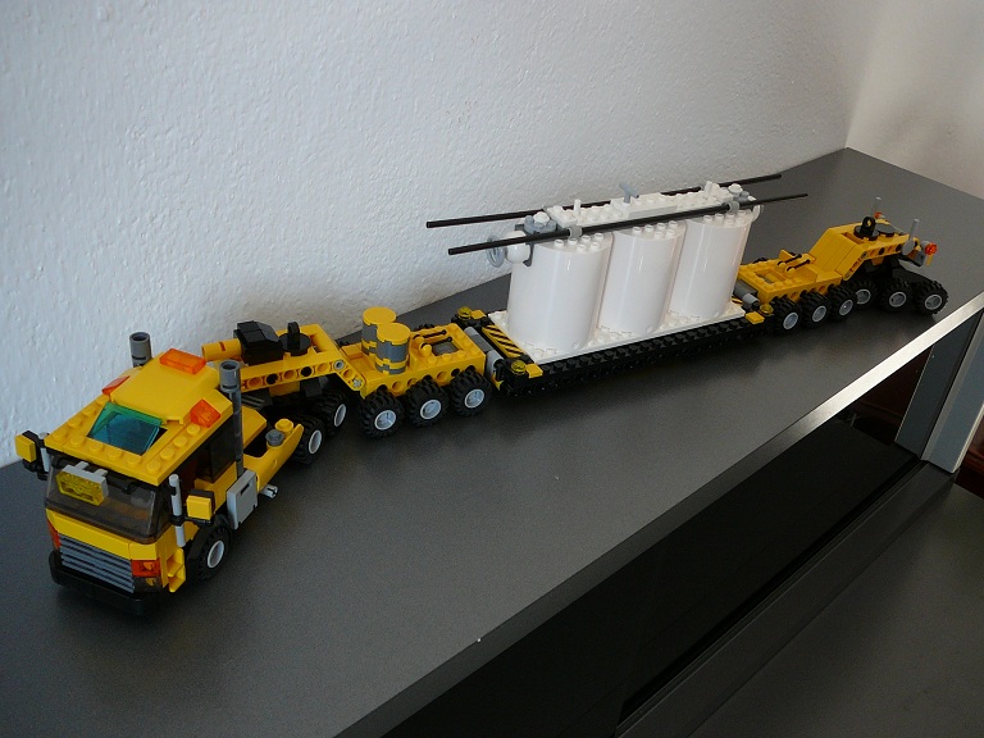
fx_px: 995
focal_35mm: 35
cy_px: 369
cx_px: 492
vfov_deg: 40.7
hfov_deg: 52.6
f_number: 2.8
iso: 100
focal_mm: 5.2
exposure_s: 1/50
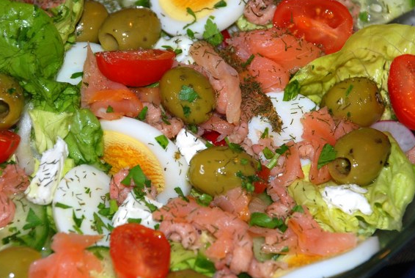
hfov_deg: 9.2
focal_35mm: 223
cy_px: 120
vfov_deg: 6.2
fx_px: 2571
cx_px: 183
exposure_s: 1/60
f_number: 5.6
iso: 200
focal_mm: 105
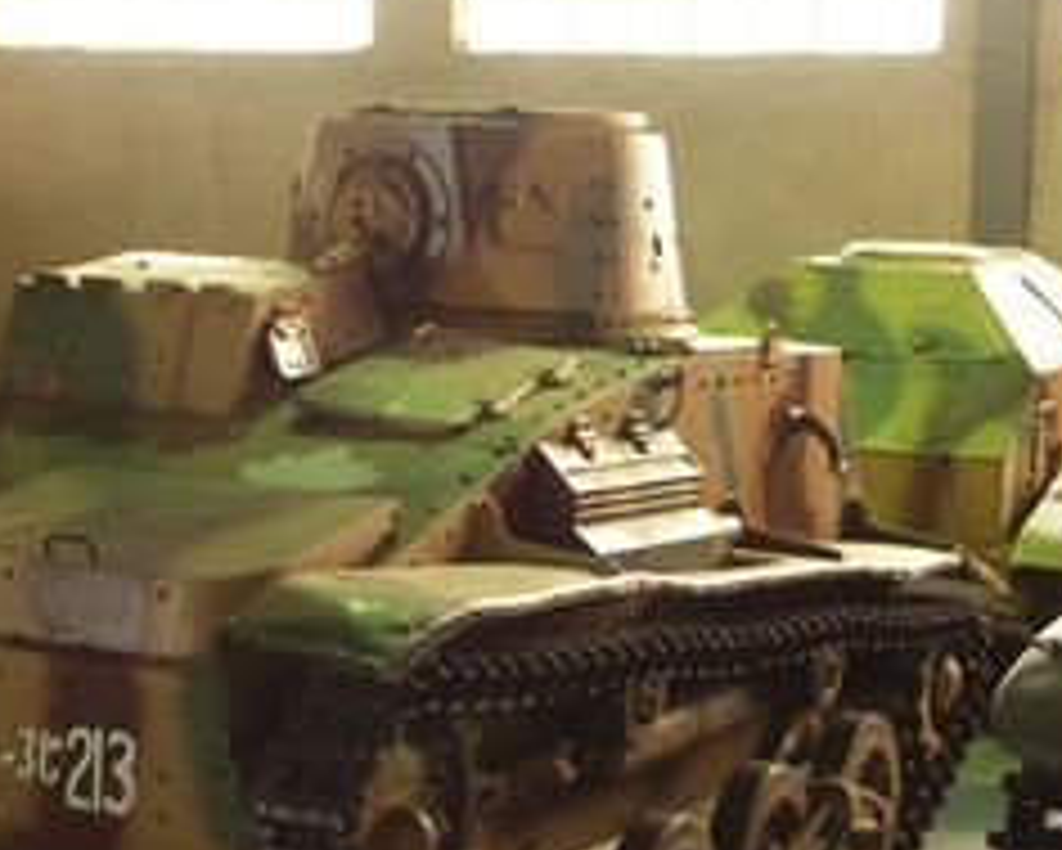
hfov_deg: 23.4
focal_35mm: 81
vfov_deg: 18.9
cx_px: 302
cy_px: 499
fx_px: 2547
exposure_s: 1/10
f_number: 3.2
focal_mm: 12.7
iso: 160
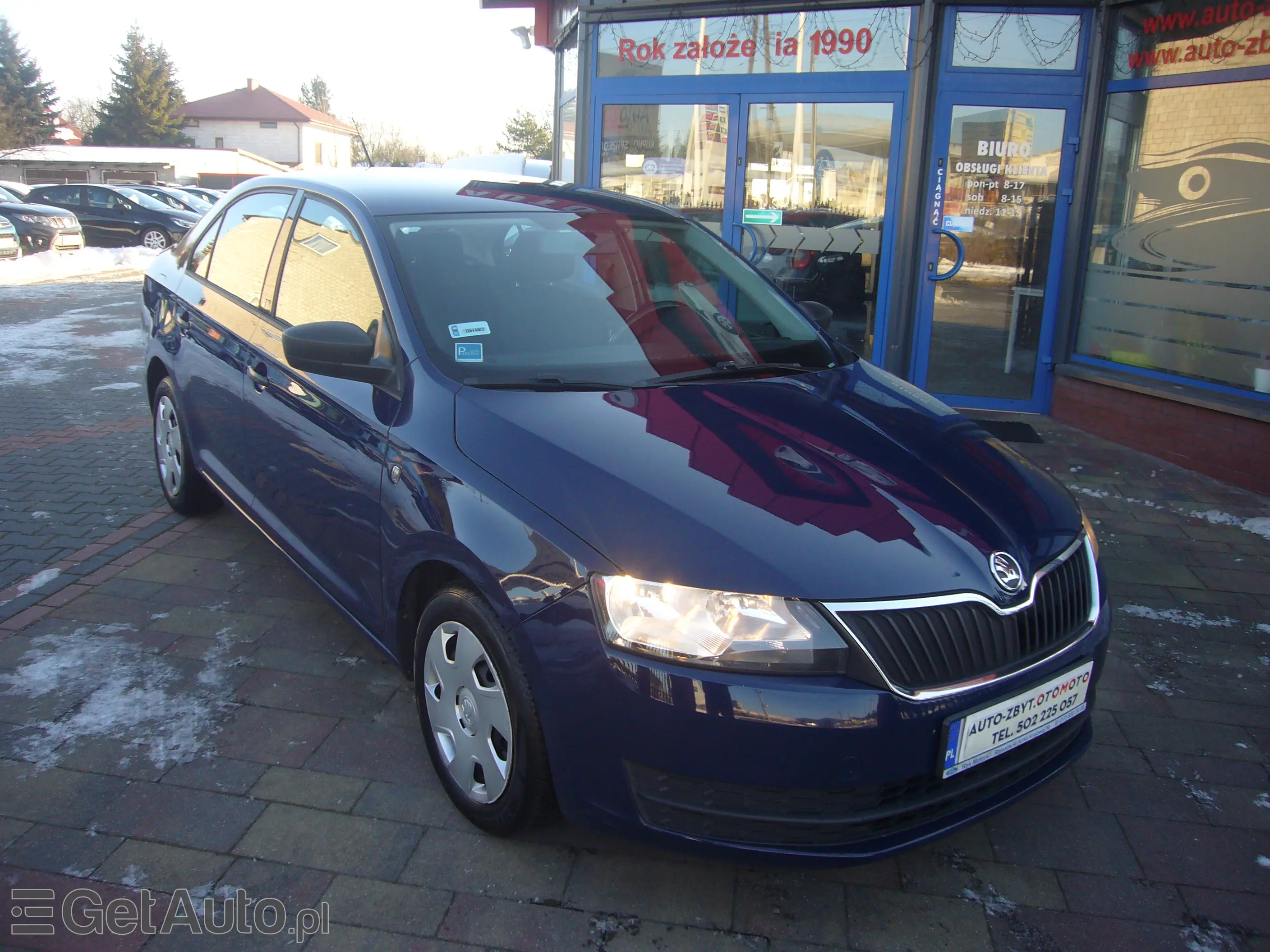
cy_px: 476
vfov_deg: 49.7
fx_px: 1027
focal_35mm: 28
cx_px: 635
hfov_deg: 63.4
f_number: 2.8
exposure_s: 1/160
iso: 80
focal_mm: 4.6
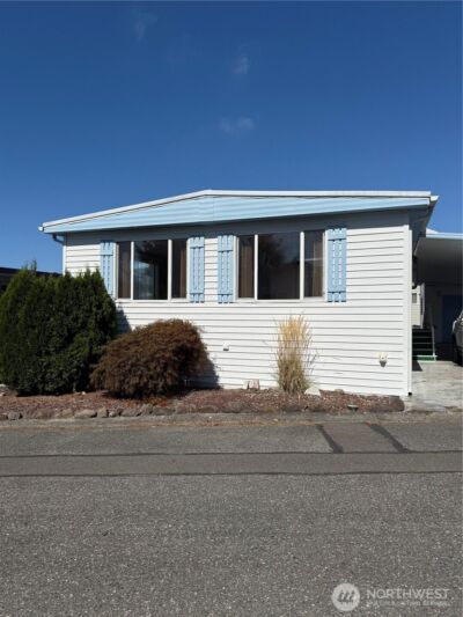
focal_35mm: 24
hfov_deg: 56.8
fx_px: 428
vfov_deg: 71.6
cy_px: 308
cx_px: 232
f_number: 1.78
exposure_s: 1/14286
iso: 80
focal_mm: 6.76
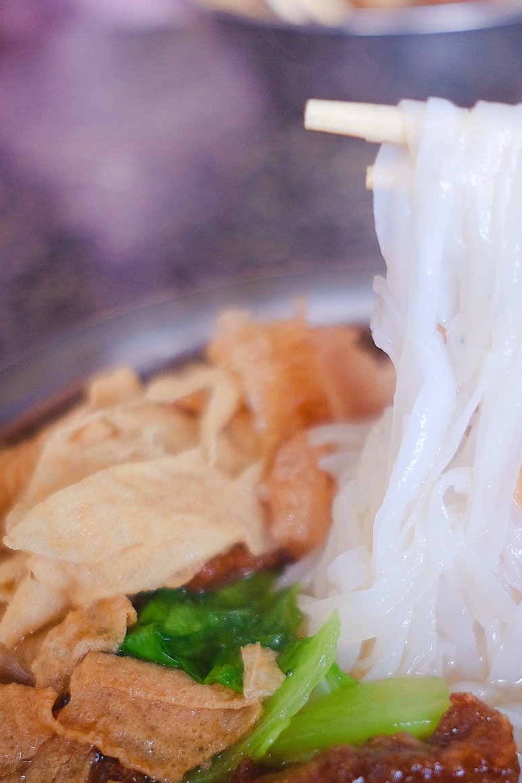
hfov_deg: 24.9
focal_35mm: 54
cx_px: 346
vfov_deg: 36.3
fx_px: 1175
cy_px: 553
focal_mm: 23
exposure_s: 1/100
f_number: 2
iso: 320
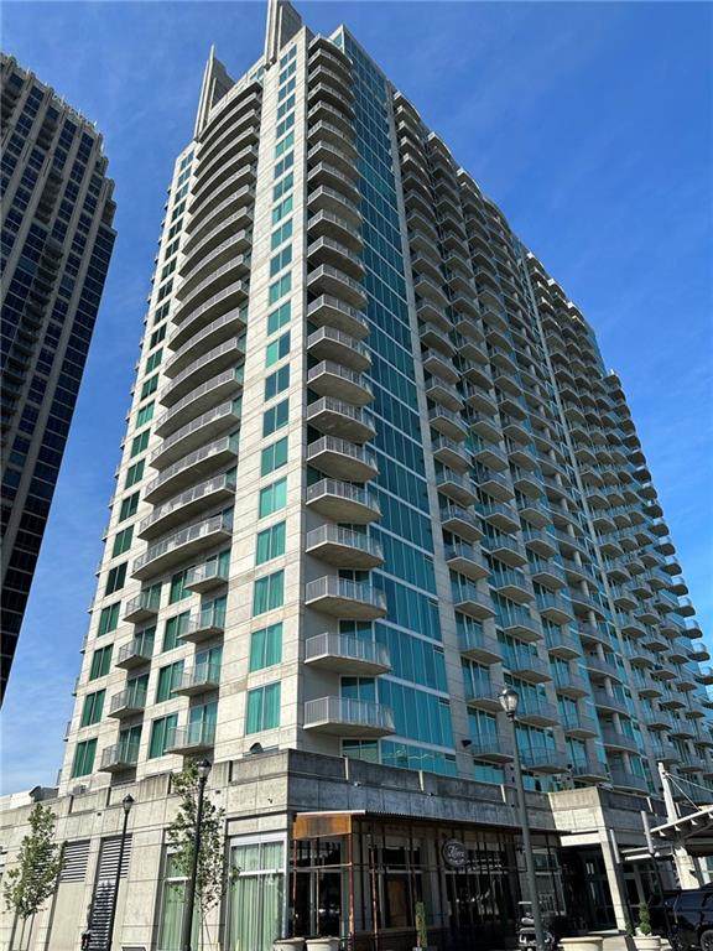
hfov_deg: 56.8
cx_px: 356
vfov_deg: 71.6
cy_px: 476
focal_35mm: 24
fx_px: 659
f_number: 1.78
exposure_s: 1/3861
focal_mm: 6.86
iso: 80
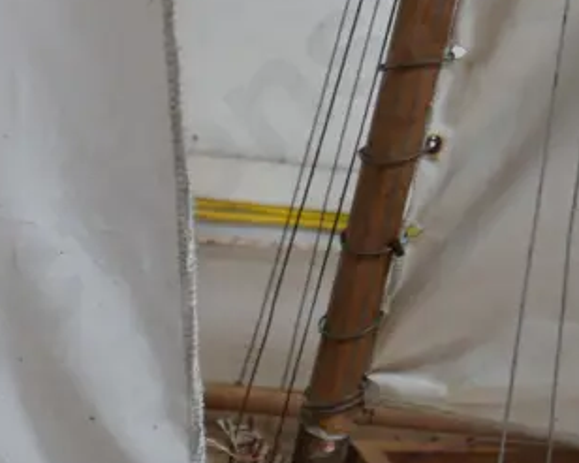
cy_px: 334
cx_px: -26
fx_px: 1558
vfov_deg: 16.8
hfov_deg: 20.3
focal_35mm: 91
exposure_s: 1/60
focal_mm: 14
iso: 200
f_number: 3.5
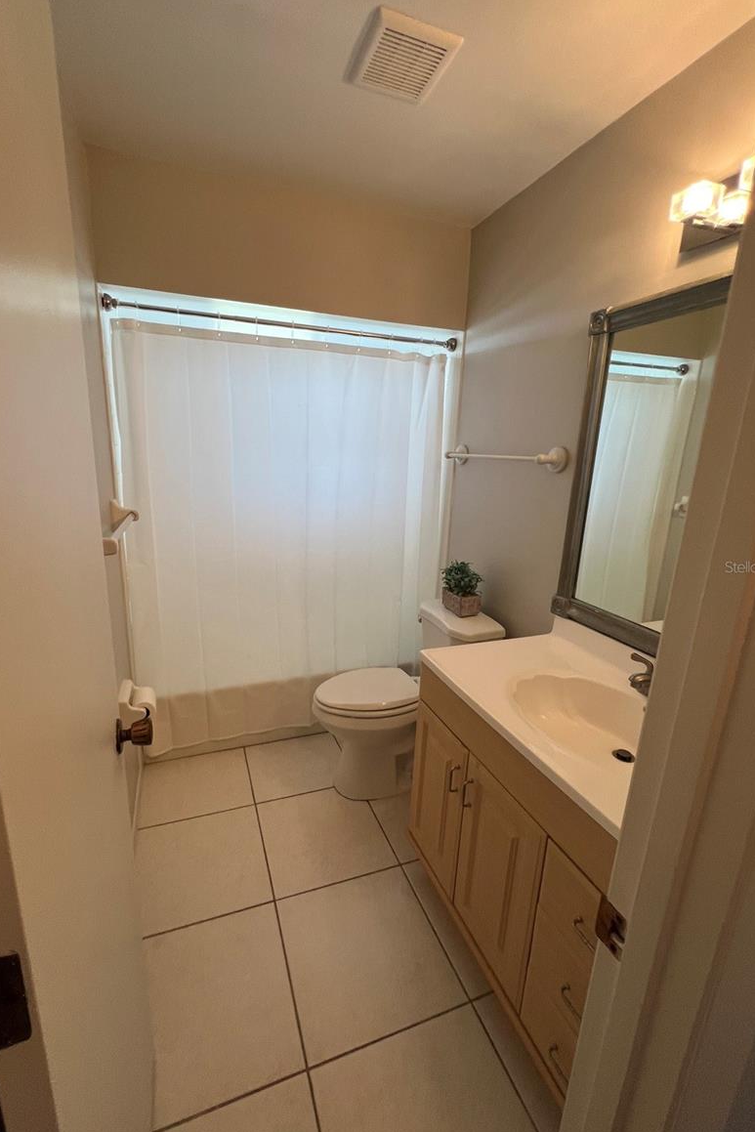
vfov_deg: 104.2
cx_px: 355
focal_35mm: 14
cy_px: 566
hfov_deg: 81.1
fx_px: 440
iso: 100
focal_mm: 1.57
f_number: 1.8
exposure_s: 1/120
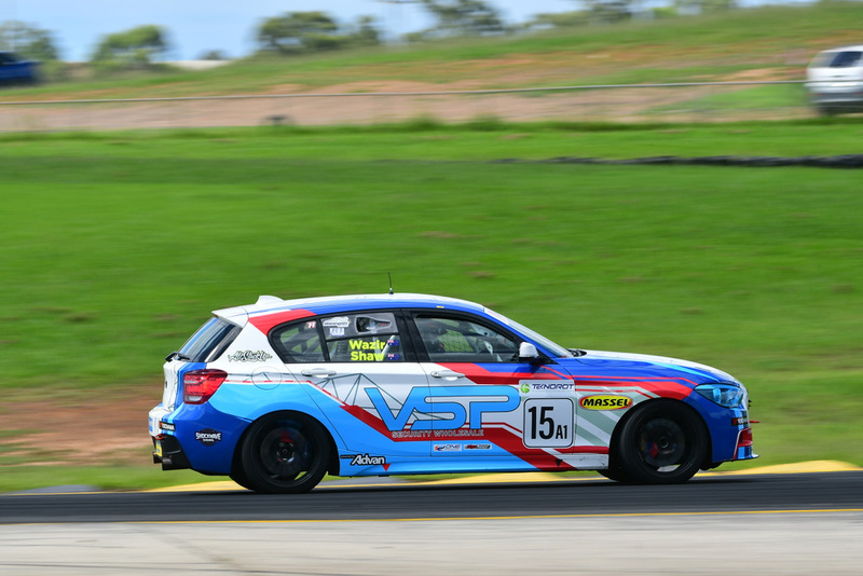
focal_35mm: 300
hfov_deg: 6.9
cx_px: 432
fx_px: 7194
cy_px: 288
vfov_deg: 4.6
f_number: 10
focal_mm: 200
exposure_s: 1/125
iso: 100
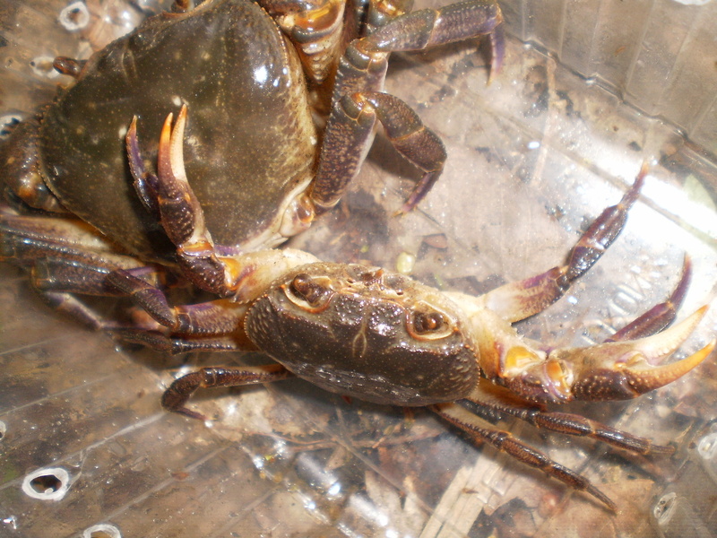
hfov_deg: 51.4
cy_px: 269
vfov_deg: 39.7
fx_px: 746
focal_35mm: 36
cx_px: 358
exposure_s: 1/30
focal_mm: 6.3
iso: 125
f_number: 3.1
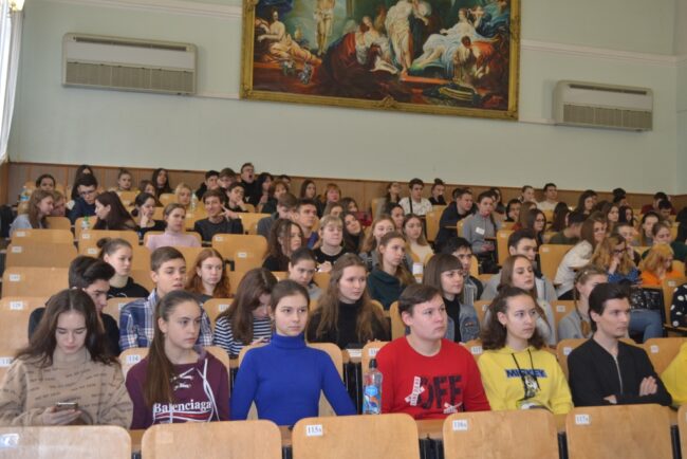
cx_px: 344
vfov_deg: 29.9
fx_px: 859
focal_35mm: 45
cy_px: 230
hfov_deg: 43.6
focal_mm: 30
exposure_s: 1/30
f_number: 4.5
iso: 800
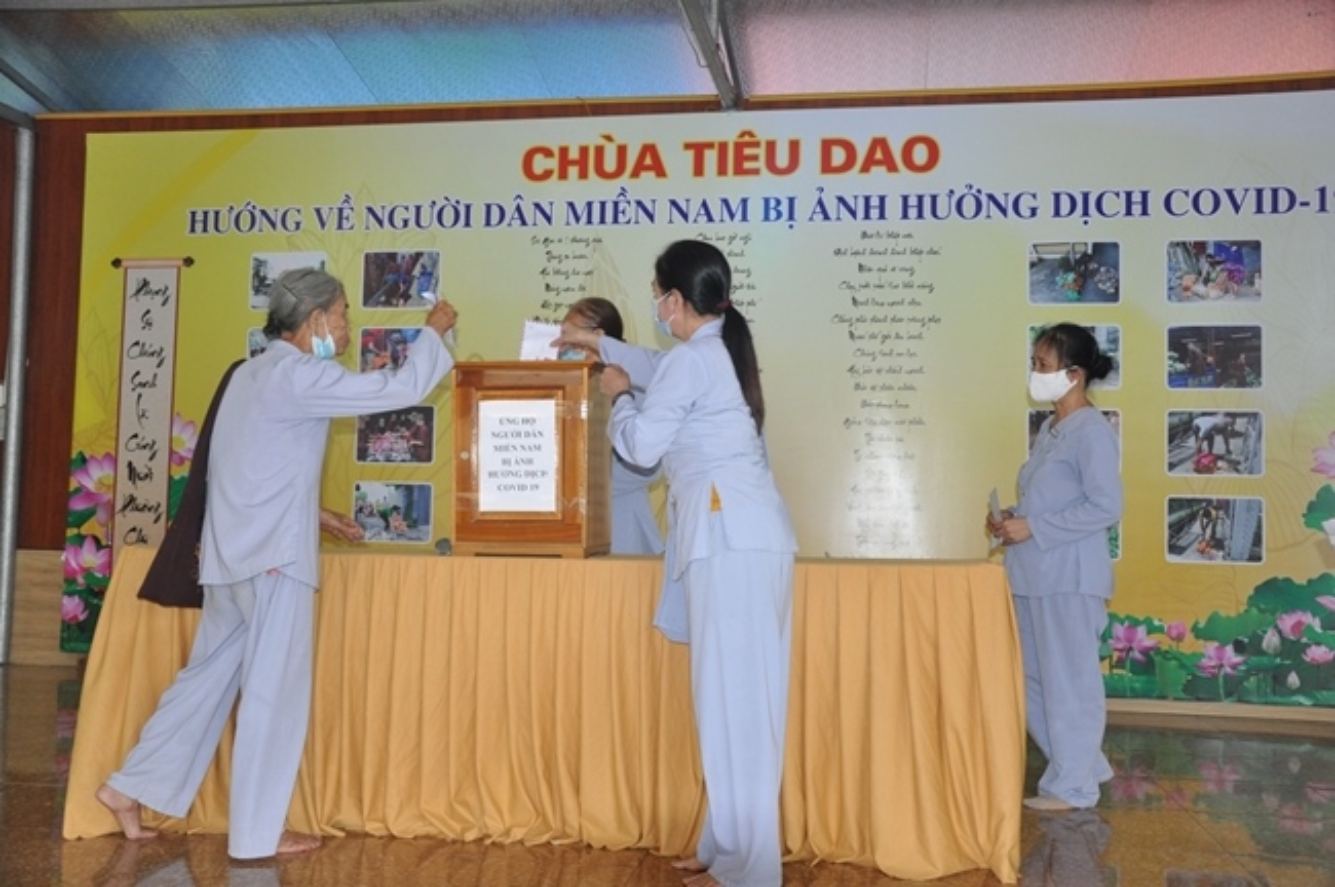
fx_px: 1334
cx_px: 668
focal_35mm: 36
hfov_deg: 53.2
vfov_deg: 36.8
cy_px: 444
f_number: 4.5
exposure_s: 1/60
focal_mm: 24
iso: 1250
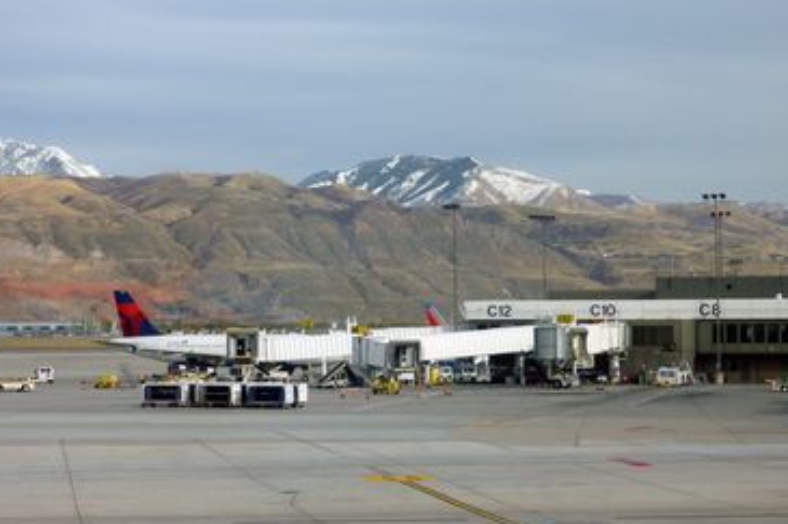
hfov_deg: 25.1
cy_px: 235
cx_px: 365
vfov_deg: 16.8
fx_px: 1772
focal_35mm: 81
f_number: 5.4
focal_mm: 12.6
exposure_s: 1/125
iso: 80
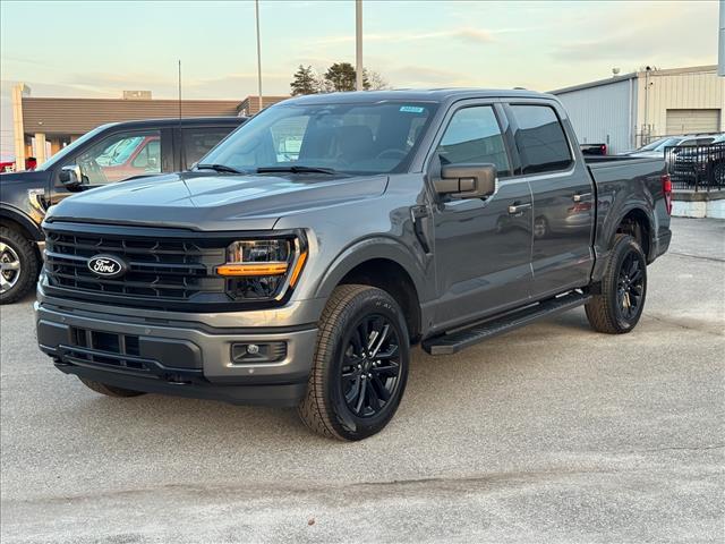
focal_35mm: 48
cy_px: 272
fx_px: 1005
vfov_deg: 30.3
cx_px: 362
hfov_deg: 39.7
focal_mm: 6.76
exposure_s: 1/170
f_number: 1.78
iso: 80
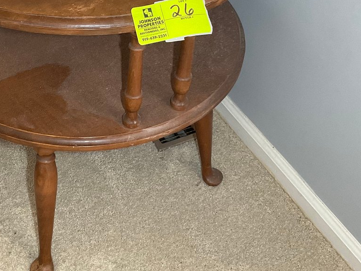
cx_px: 101
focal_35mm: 57
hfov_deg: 33.3
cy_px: 64
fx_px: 594
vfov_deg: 25.3
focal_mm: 3
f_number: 1.8
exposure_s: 1/60
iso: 160
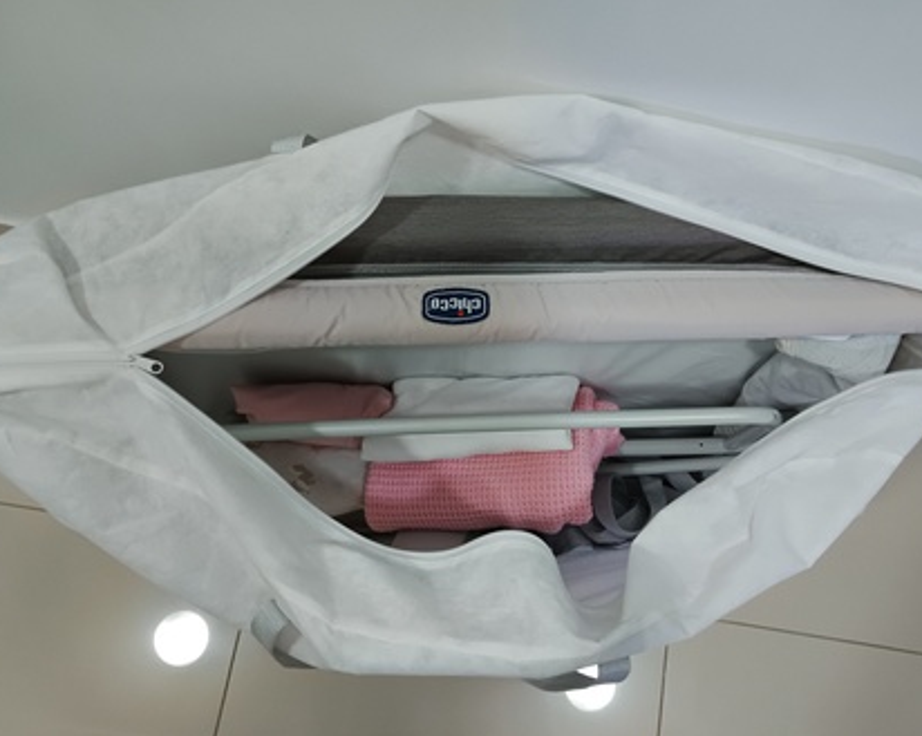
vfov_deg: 54.9
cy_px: 359
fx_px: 709
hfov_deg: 66.0
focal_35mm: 26
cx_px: 496
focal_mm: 5.31
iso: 1806
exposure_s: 1/20
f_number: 1.7
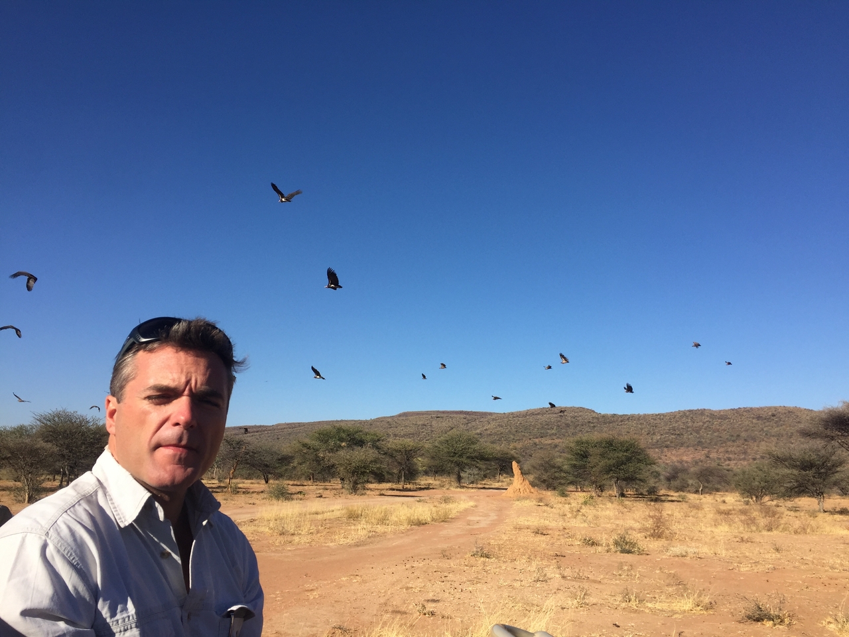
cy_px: 318
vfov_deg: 48.2
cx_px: 424
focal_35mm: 29
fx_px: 711
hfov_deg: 61.7
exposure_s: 1/2198
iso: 32
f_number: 2.2
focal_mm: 4.15
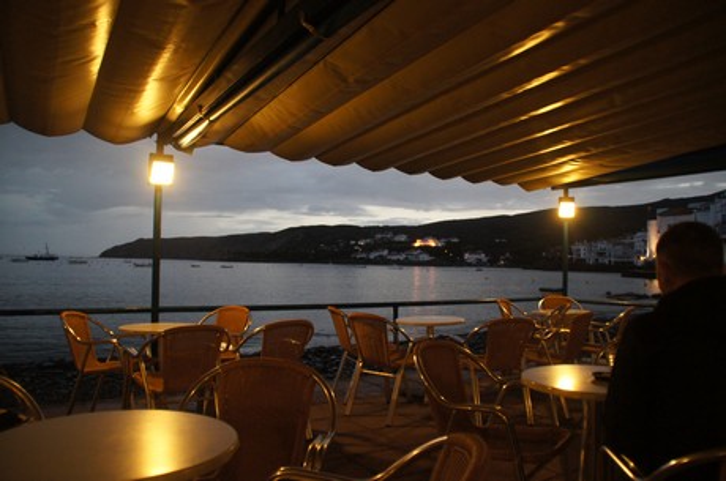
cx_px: 363
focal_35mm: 27
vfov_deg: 47.8
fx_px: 544
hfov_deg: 67.5
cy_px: 240
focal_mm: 18
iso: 1600
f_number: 3.5
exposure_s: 1/30
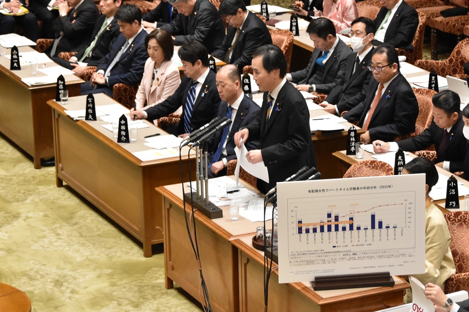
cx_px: 234
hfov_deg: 20.9
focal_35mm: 98
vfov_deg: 14.0
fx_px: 1270
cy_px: 156
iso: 3200
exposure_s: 1/160
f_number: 6.3
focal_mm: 65
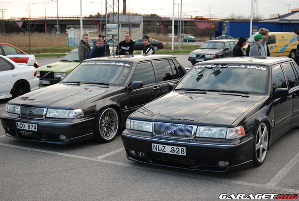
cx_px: 150
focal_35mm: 52
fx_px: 437
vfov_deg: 25.9
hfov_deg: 37.8
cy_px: 100
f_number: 3.8
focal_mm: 35
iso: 400
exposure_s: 1/500
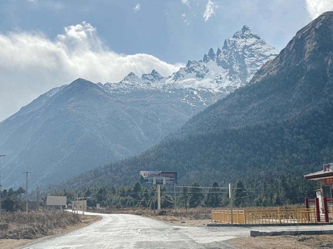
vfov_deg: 30.3
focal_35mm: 48
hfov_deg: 39.7
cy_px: 124
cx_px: 166
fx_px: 462
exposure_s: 1/7143
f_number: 1.78
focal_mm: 6.76
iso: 64
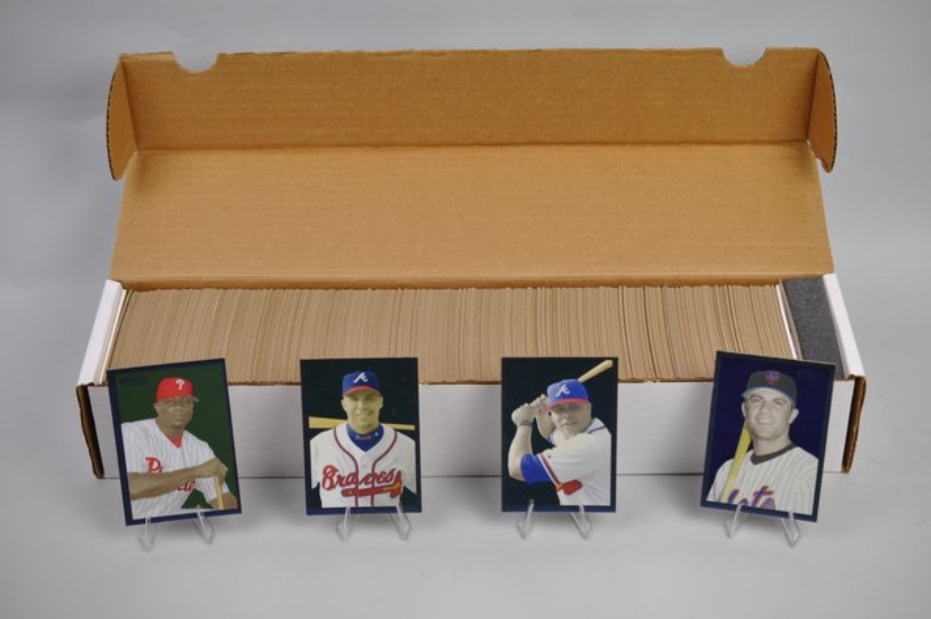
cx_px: 466
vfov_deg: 22.6
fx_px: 1550
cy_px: 310
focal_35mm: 60
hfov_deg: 33.4
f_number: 4
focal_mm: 40
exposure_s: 1/60
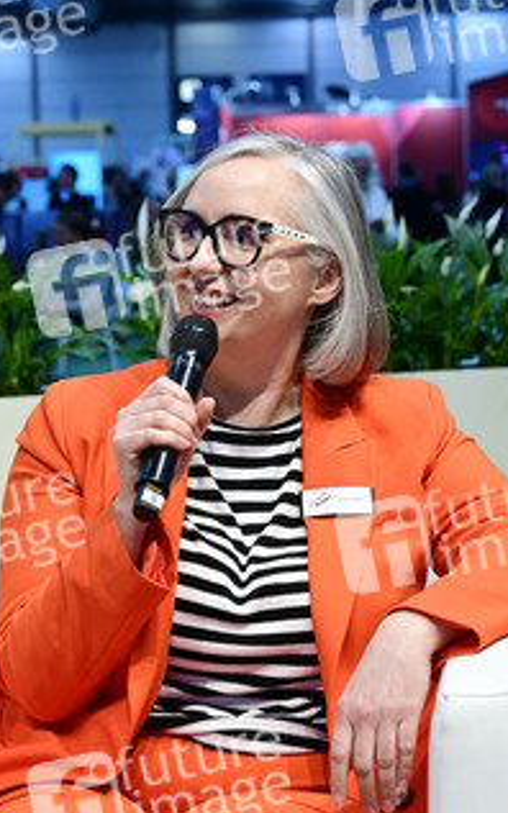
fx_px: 1995
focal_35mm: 90
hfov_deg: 14.5
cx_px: 233
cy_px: 405
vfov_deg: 23.0
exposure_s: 1/160
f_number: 6.3
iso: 1600
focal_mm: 70
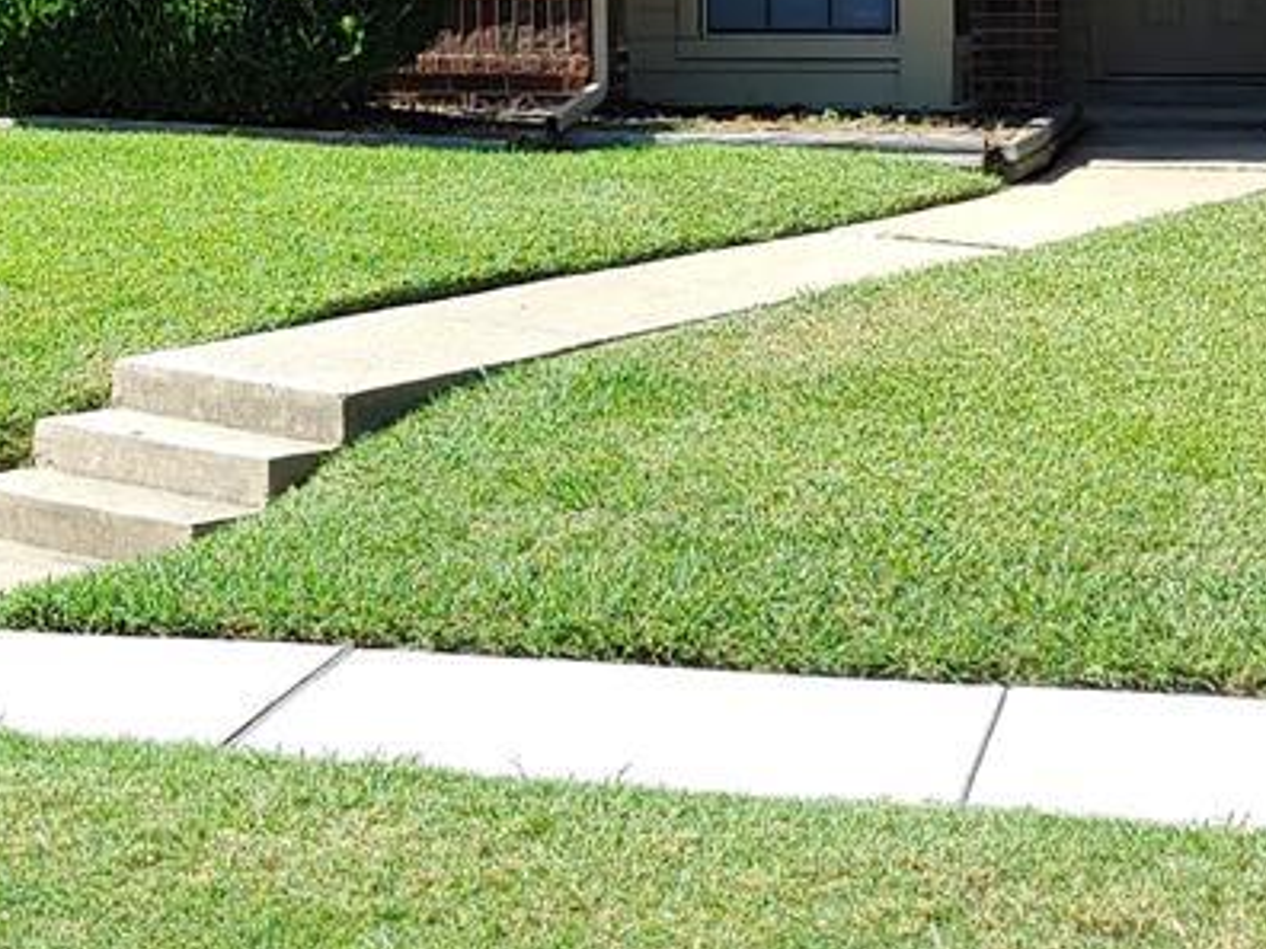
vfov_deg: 15.4
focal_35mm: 93
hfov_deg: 20.8
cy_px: -153
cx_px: 214
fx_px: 3401
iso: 50
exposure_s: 1/935
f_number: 1.8
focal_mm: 5.58
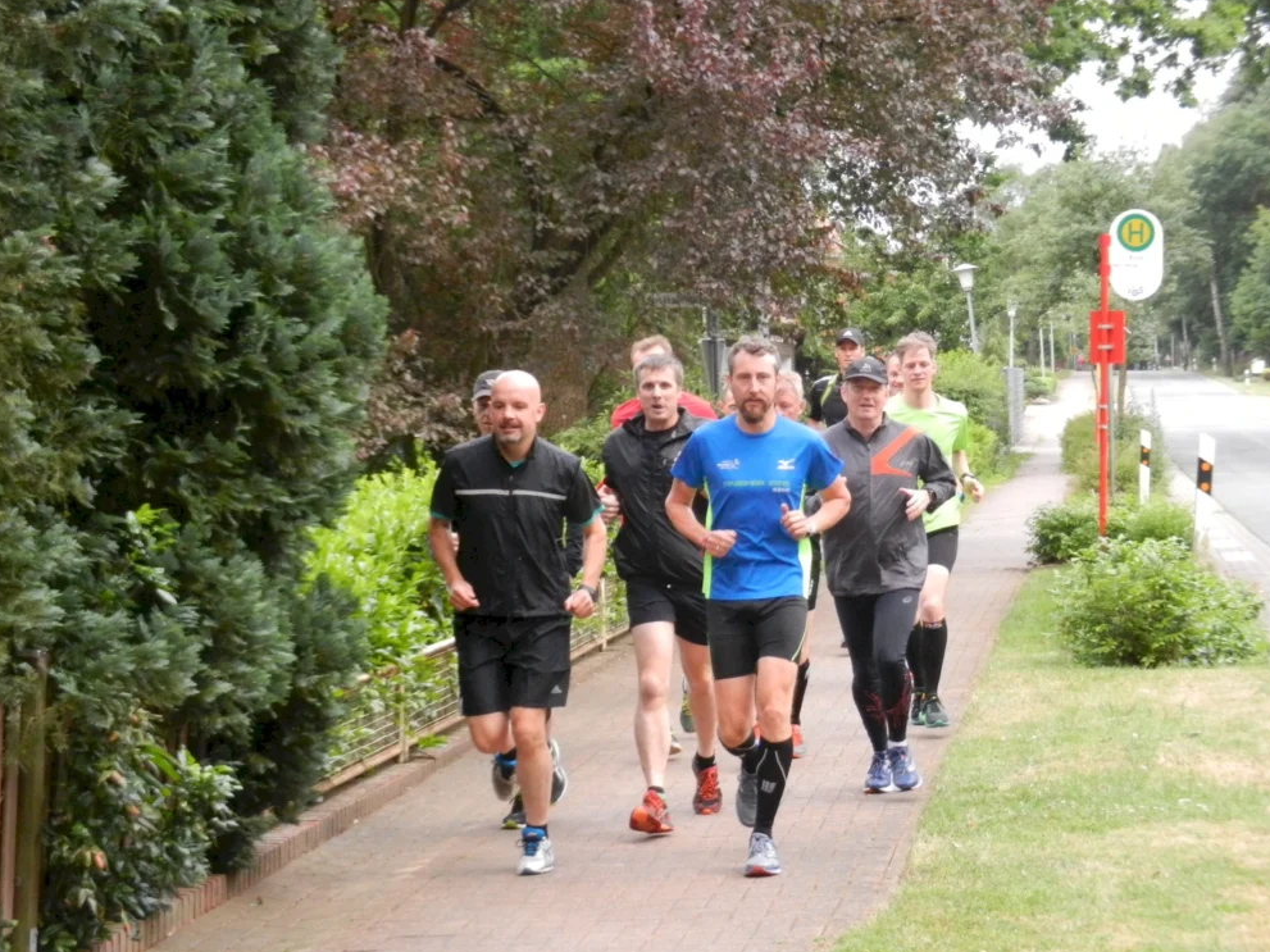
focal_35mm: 94
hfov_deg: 20.9
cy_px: 488
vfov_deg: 15.7
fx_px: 3448
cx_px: 631
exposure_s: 1/250
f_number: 4.9
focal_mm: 16.3
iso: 800
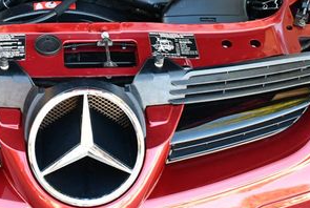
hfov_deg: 25.5
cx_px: 62
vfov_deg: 17.1
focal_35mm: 78
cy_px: -12
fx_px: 673
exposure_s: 1/250
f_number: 3.5
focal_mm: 18
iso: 720
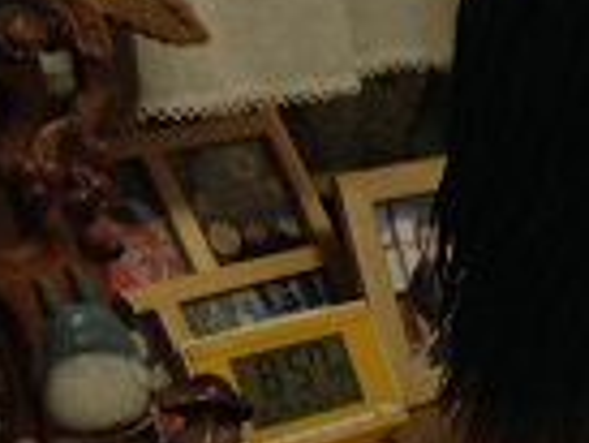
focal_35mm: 118
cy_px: 452
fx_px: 2010
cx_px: 1032
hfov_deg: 14.8
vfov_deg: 12.4
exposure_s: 1/20
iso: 100
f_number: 2.4
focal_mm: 4.12
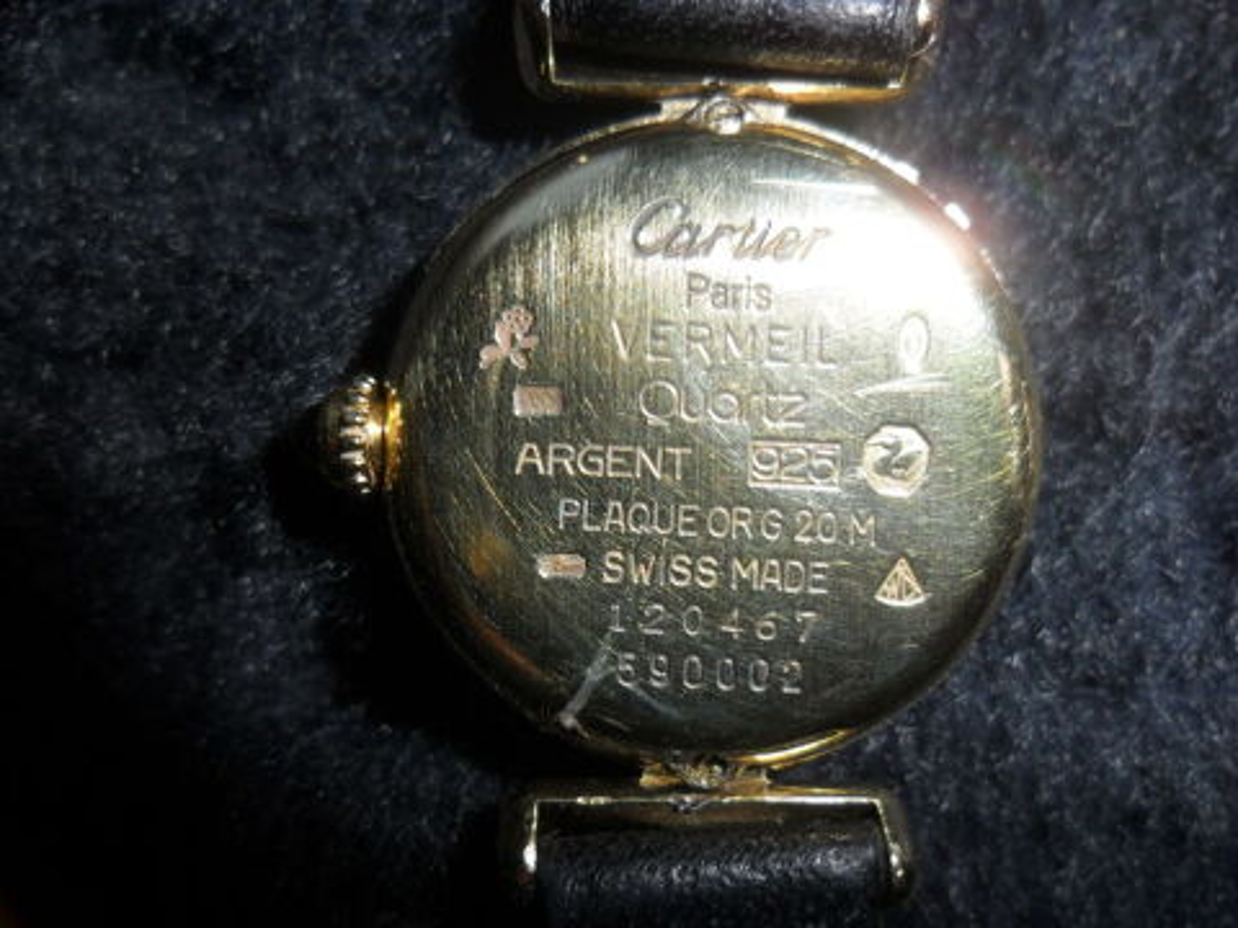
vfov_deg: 51.4
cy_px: 464
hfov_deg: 65.3
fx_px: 966
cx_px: 619
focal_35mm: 27
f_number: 8.9
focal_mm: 4.9
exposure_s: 1/45
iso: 100
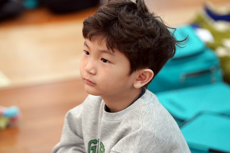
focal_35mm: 200
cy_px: 76
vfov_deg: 6.9
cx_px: 115
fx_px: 1278
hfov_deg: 10.3
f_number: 4
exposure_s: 1/250
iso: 3200
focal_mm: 200
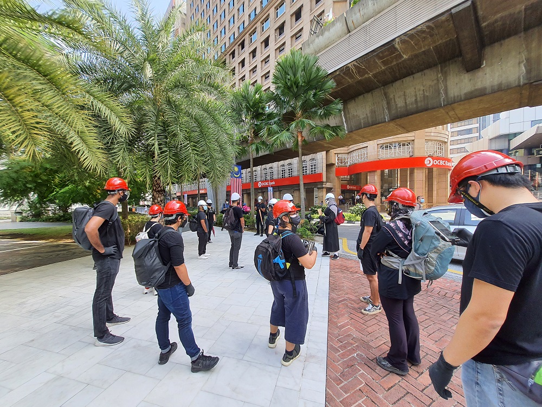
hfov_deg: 106.2
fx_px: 204
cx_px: 271
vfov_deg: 89.9
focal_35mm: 13
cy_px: 204
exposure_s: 1/216
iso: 50
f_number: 2.2
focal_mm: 1.74
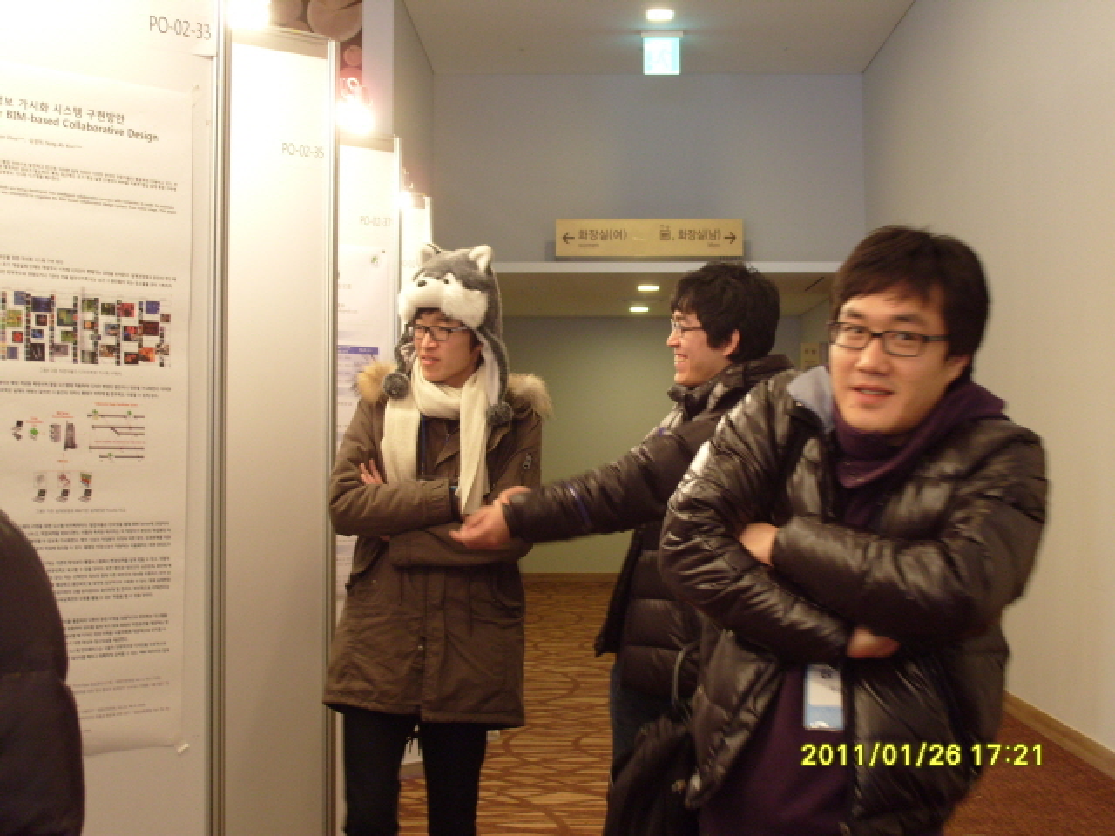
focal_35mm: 50
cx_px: 558
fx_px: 1611
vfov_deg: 29.1
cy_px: 418
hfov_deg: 38.2
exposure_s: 1/20
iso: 200
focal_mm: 11.1
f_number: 3.1
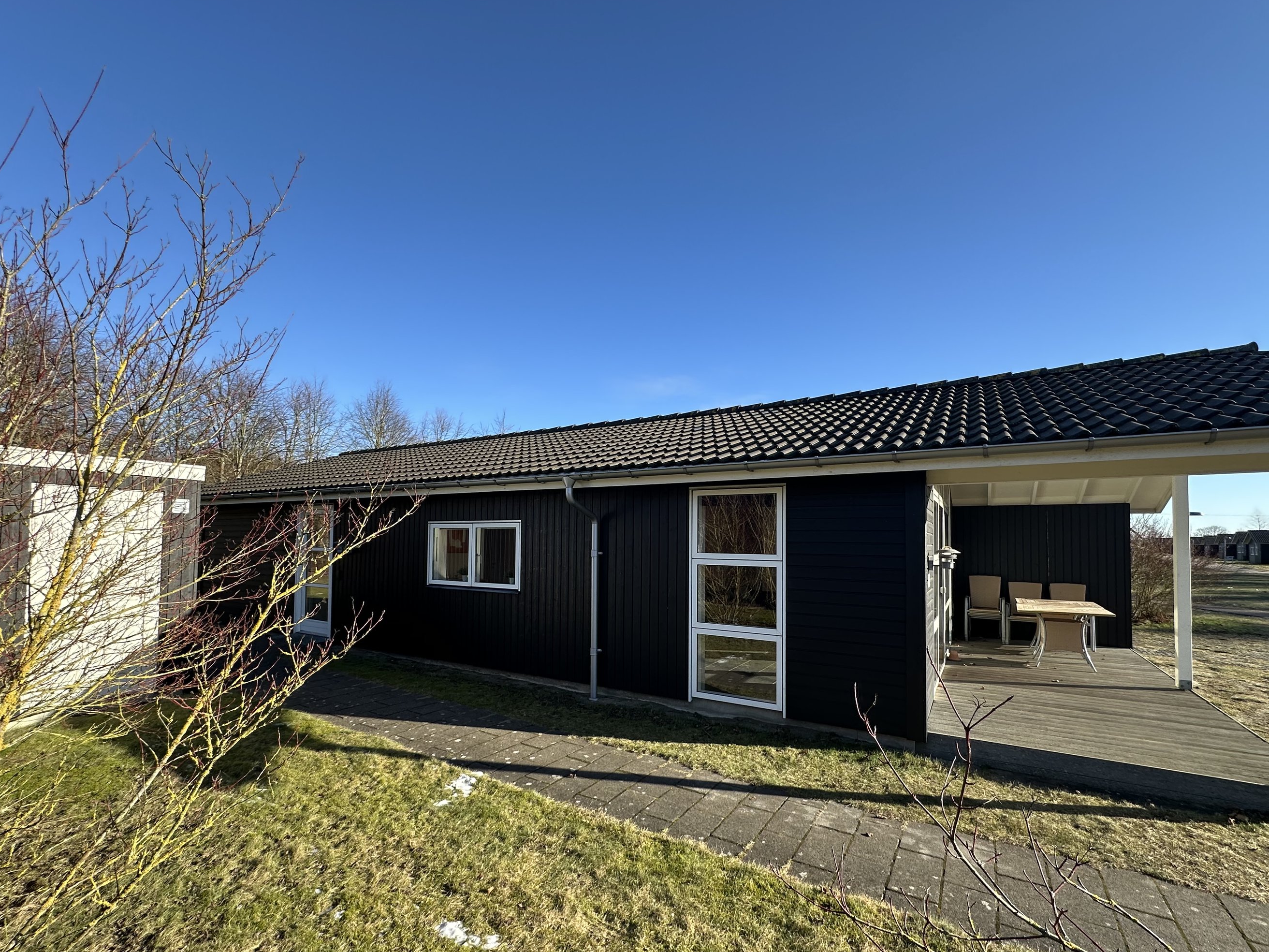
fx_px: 587
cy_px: 522
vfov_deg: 77.9
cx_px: 641
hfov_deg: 94.5
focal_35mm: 16
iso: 40
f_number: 2.2
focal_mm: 2.22
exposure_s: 1/619
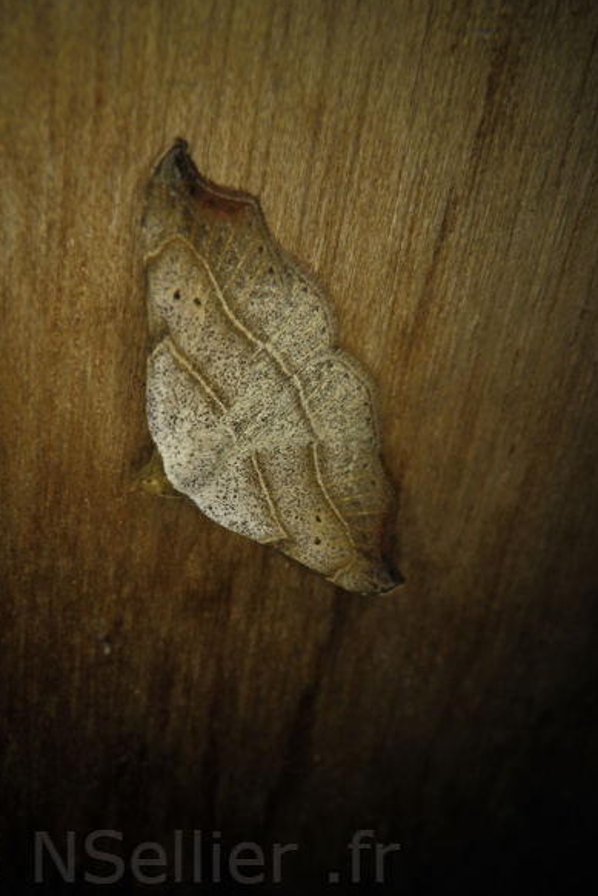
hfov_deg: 36.8
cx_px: 257
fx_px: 896
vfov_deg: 53.1
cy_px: 449
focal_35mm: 36
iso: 125
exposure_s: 1/1000
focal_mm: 6.1
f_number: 4.6
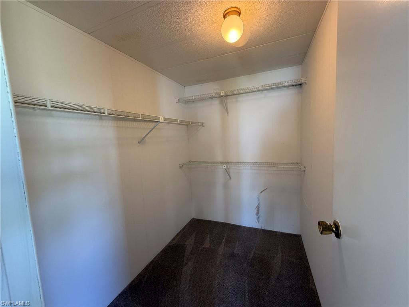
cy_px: 154
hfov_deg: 102.1
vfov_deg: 85.7
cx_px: 204
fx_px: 165
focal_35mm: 14
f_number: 2.2
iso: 320
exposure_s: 1/60
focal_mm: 2.22
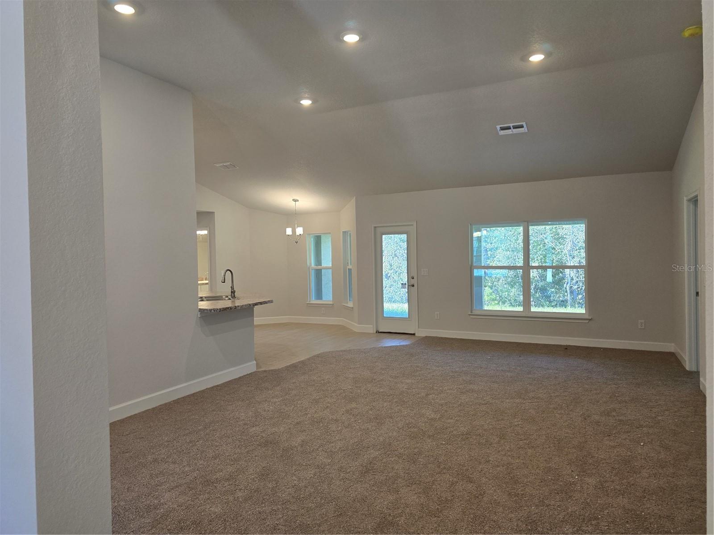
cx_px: 357
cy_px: 268
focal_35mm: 23
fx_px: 474
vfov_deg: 58.9
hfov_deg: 73.9
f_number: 1.7
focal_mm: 6.3
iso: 100
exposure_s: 1/120
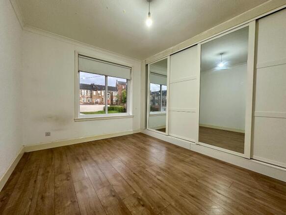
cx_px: 143
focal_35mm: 14
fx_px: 116
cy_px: 108
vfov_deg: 85.7
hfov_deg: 102.1
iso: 320
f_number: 2.2
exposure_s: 1/100
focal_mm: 2.22
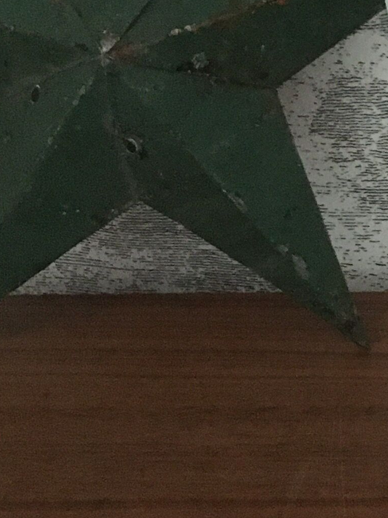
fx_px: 1704
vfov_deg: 17.1
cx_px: 580
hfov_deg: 12.4
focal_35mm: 114
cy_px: 77
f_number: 2.2
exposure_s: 1/17
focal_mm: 4.15
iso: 640
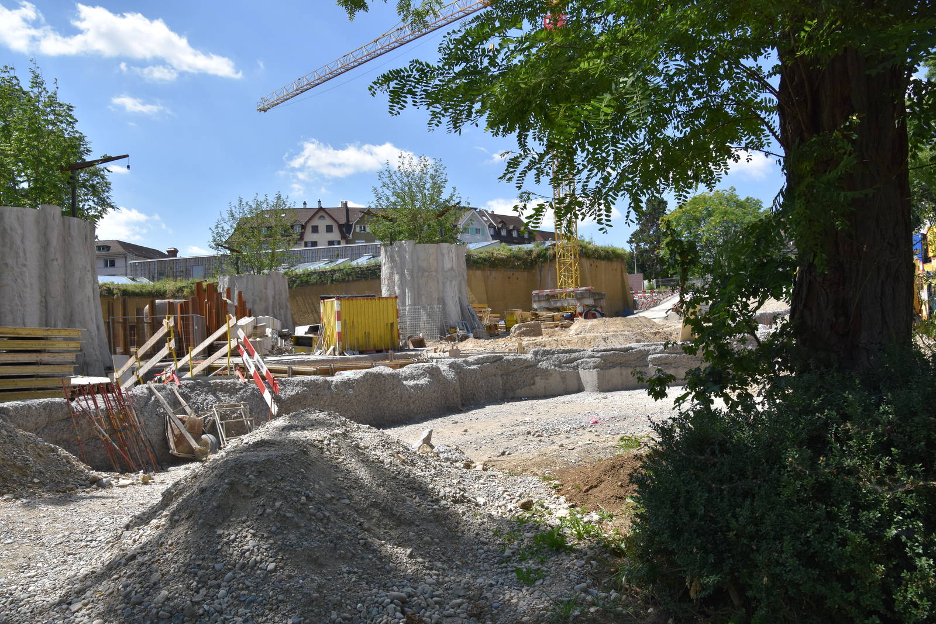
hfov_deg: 73.7
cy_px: 312
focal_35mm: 24
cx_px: 468
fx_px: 624
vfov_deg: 53.1
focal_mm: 16
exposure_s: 1/500
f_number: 8
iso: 220
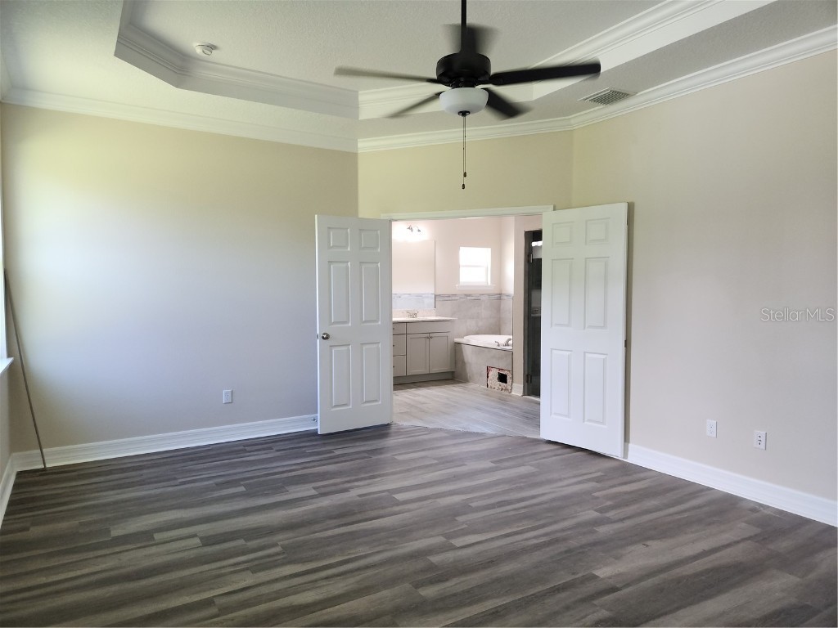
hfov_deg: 73.9
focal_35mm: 23
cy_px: 314
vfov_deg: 58.9
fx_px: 557
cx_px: 419
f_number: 1.8
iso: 100
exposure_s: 1/60
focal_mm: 5.4
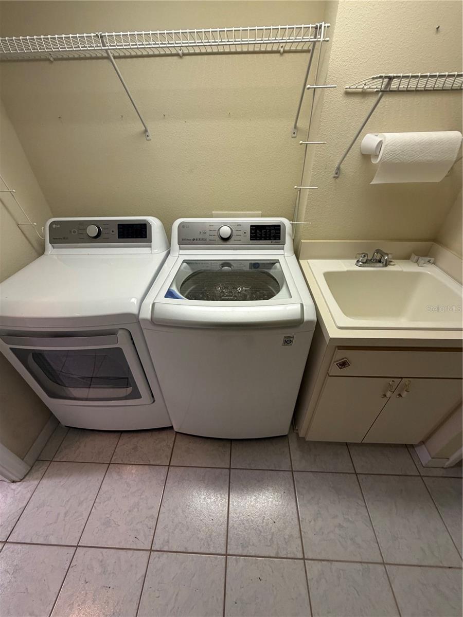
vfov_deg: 102.1
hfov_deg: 85.7
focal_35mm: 14
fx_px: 250
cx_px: 232
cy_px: 308
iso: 320
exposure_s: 1/120
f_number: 2.2
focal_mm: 2.22
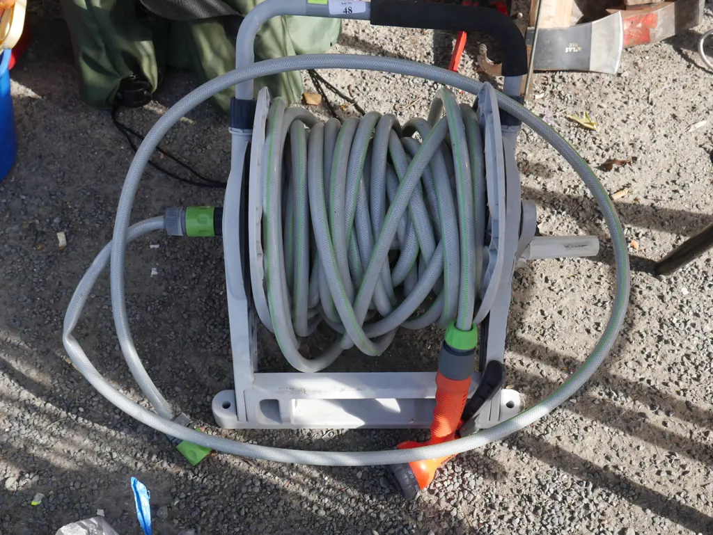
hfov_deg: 46.8
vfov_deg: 36.0
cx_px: 356
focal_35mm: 40
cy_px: 268
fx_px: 824
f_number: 6.3
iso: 200
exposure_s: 1/200
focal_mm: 20
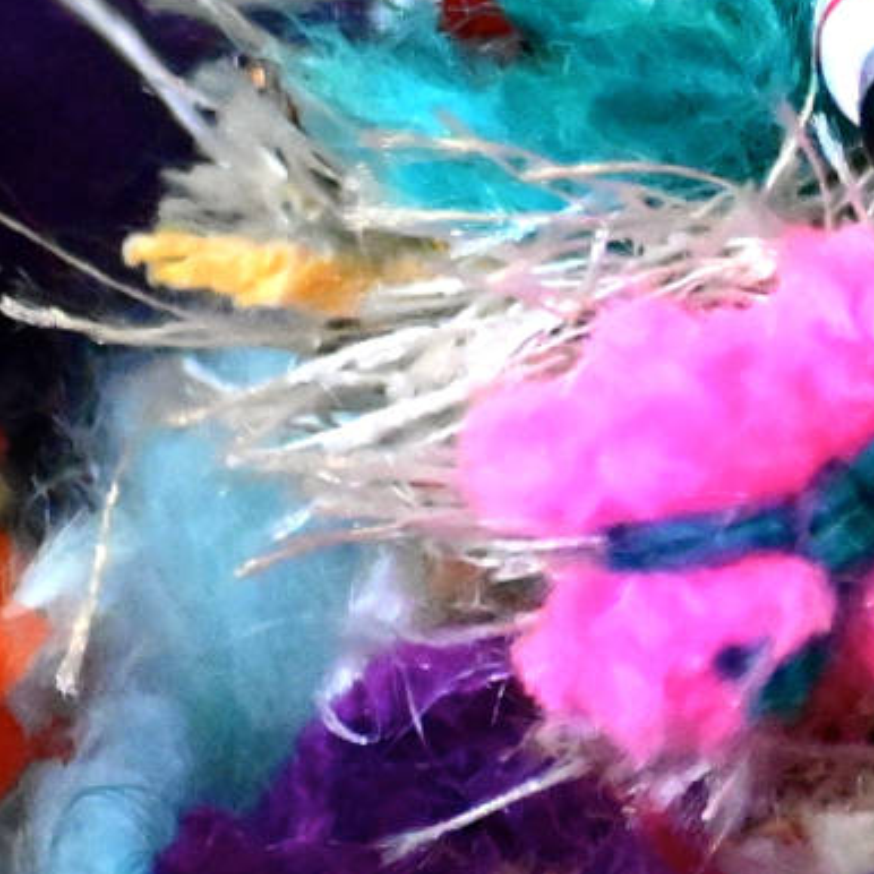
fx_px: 42477
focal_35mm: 1487
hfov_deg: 1.2
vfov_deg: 1.2
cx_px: 953
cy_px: 84
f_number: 5.6
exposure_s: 1/500
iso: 18000
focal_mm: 300
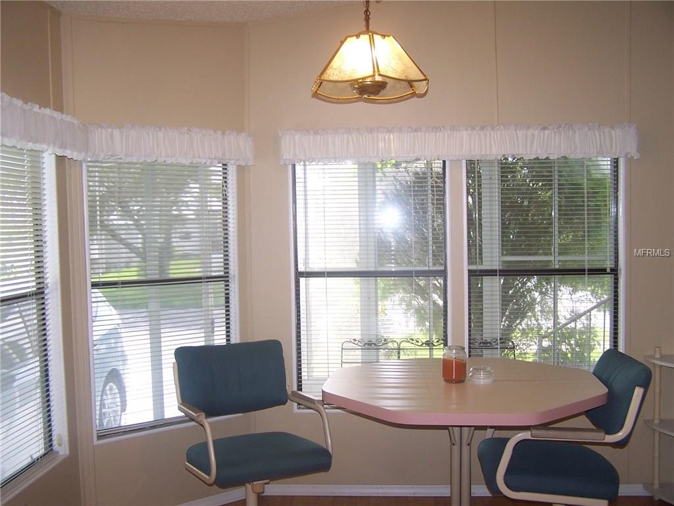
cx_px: 337
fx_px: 740
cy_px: 253
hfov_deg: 49.0
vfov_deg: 37.7
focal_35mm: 38
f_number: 2.8
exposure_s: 1/60
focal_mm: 6.3
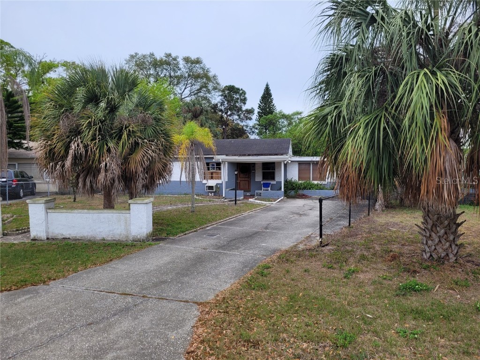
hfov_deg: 67.3
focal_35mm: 26
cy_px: 180
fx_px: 361
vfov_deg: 53.1
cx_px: 240
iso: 40
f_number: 1.8
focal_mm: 5.4
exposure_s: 1/861
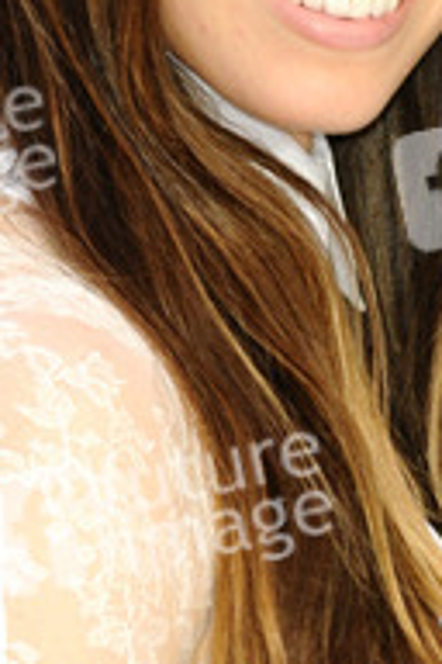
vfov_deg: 3.3
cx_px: 257
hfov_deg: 2.2
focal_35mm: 626
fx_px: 11528
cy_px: -3
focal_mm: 200
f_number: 4
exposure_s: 1/160
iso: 640
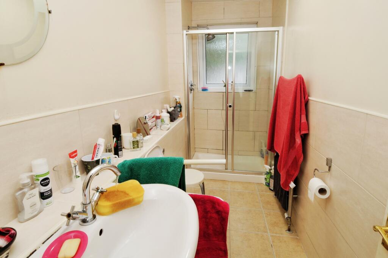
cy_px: 129
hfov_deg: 90.0
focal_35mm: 18
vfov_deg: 67.3
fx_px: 194
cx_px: 194
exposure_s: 1/13
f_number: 7.1
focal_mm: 12
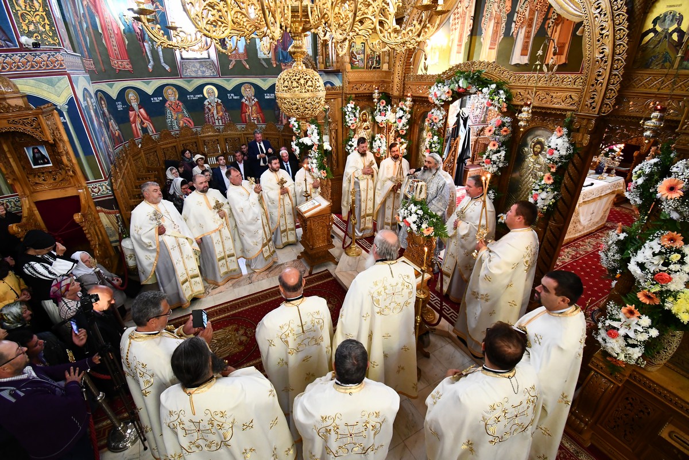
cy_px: 230
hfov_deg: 100.4
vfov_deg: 77.3
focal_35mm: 15
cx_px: 344
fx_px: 287
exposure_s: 1/30
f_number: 4.5
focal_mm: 10
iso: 2500
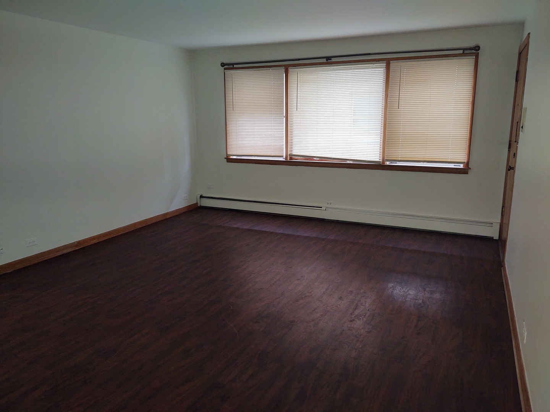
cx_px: 275
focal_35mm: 27
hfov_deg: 65.3
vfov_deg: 51.4
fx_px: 429
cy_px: 206
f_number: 1.7
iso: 138
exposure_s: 1/50
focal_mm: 4.75
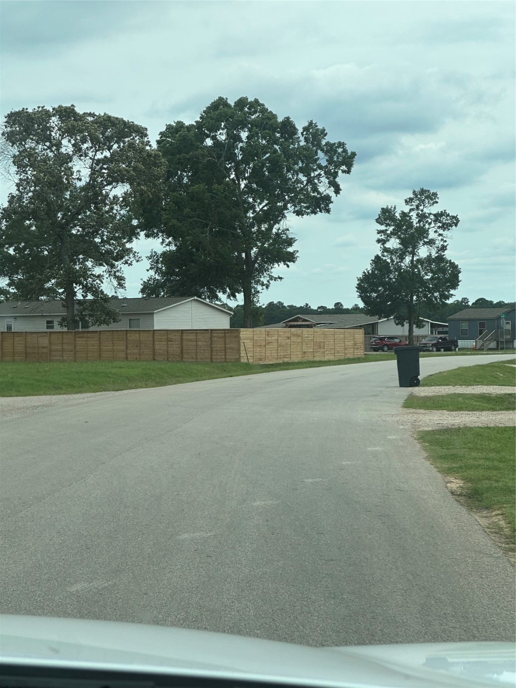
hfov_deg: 19.1
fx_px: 1530
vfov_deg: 25.3
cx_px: 258
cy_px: 344
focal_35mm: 77
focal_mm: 9
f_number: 2.8
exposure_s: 1/488
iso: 32
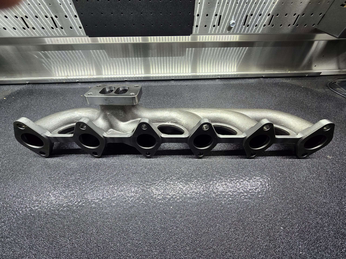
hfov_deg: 106.2
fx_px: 130
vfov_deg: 89.9
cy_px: 130
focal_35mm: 13
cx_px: 173
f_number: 2.2
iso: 100
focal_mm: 2.2
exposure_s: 1/60
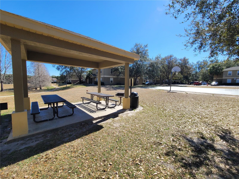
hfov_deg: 106.2
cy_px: 90
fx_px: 90
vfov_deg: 89.9
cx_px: 120
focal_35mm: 13
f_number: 2.2
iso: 50
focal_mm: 2.2
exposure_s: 1/1238
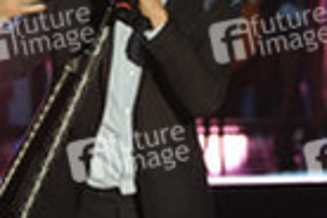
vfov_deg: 1.9
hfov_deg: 2.9
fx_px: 6521
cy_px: 95
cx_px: 65
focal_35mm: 718
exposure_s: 1/100
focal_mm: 220
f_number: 5
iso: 2000
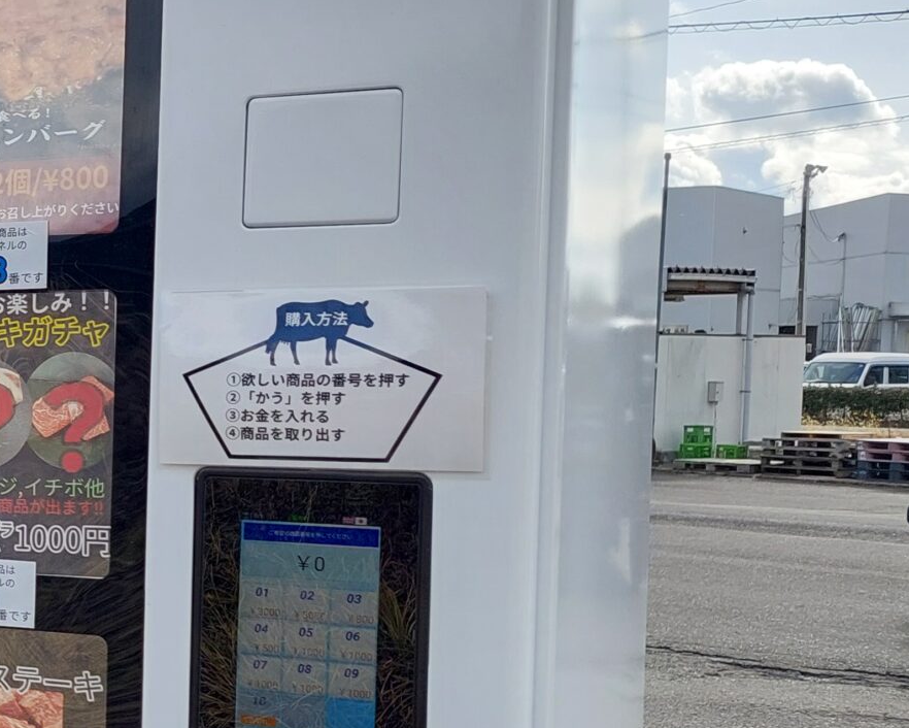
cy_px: 507
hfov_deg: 23.7
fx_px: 1830
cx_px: -351
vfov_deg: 22.4
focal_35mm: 68
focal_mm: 5.23
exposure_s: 1/845
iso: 40
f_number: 1.8
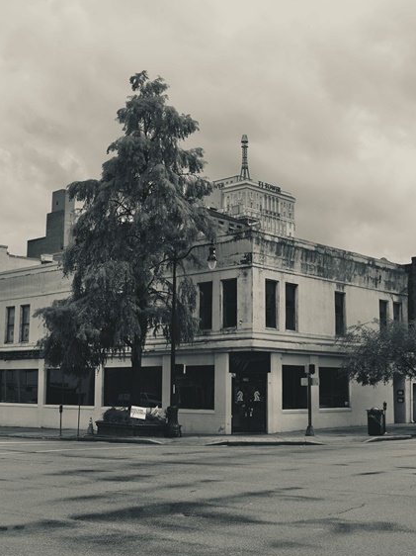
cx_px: 209
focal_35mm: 46
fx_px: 738
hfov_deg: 31.5
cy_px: 260
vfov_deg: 41.2
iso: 400
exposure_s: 1/640
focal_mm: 28
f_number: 8
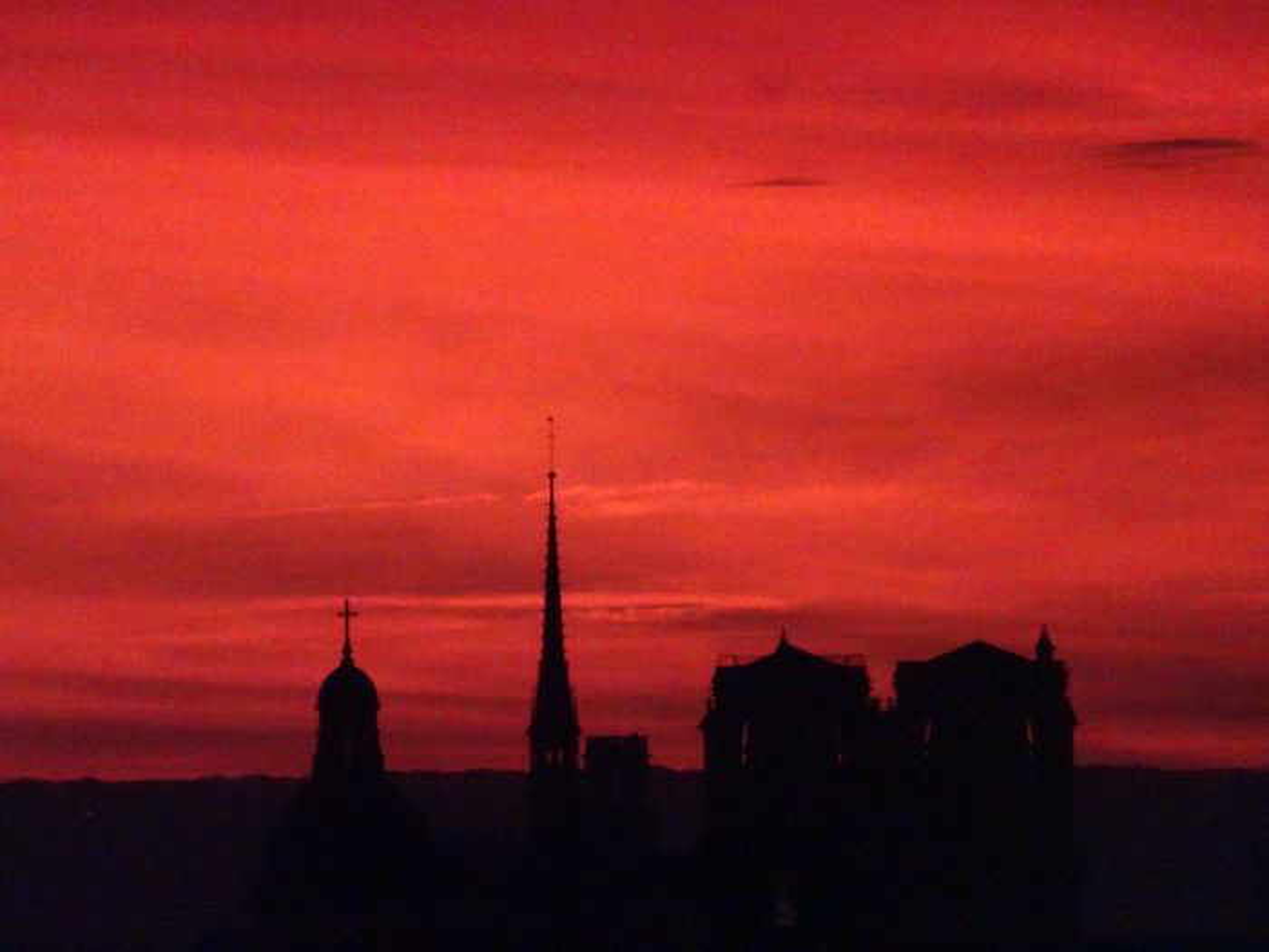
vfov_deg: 2.5
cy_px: 476
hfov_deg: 3.3
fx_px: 21996
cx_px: 634
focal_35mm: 600
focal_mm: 102.45
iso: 3200
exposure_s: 1/160
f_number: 6.3
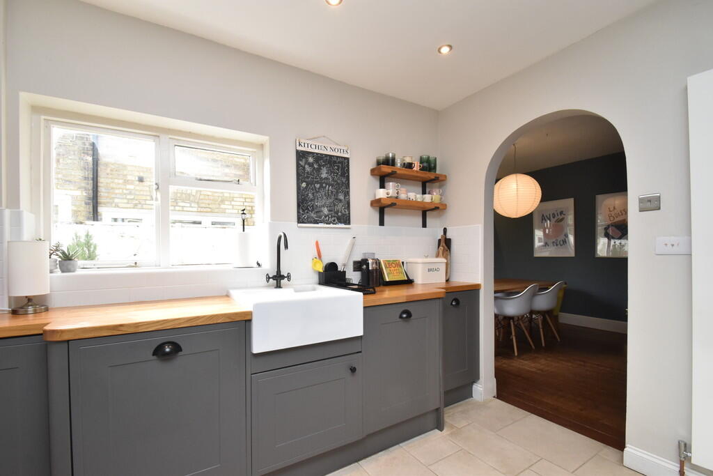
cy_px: 238
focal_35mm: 15
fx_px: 297
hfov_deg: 100.4
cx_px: 356
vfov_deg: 77.3
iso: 900
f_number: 9
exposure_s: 1/60
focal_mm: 10
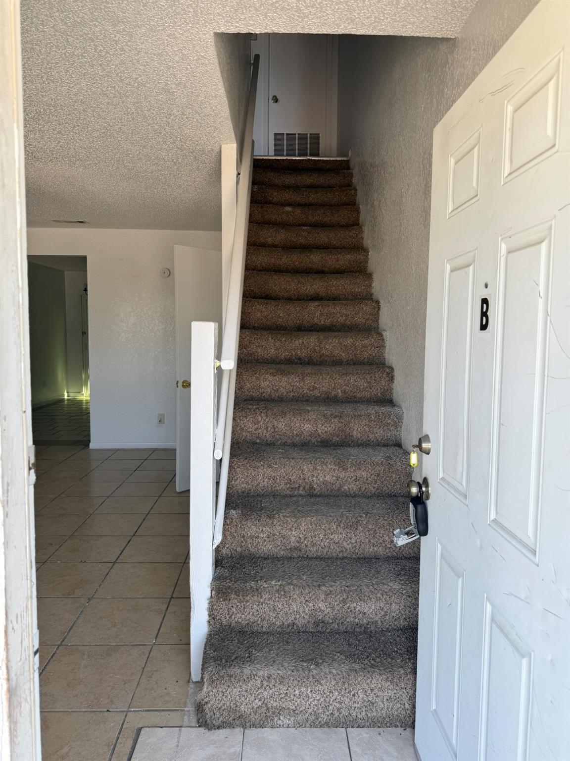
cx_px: 285
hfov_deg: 56.8
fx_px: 527
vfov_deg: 71.6
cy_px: 380
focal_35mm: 24
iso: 50
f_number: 1.78
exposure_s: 1/138
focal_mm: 6.76
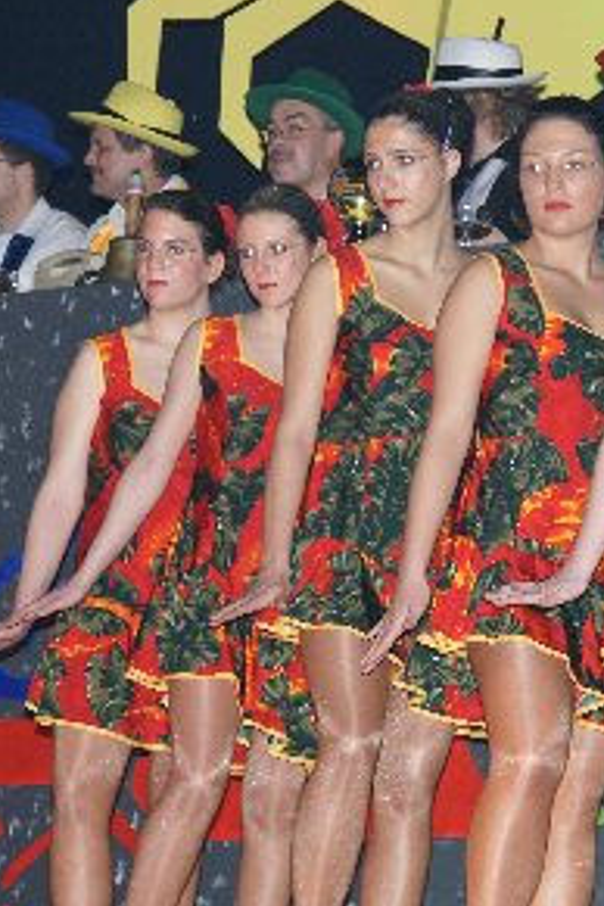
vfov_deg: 13.2
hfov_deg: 8.8
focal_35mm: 156
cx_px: 492
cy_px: 532
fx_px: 3924
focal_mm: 55
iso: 800
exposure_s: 1/80
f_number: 5.6
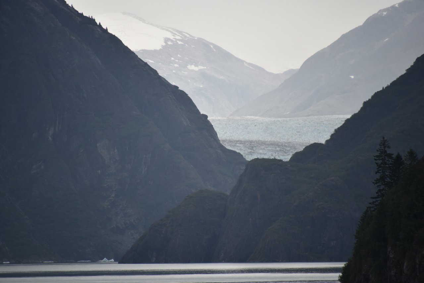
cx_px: 212
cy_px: 142
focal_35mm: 300
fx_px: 3534
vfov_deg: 4.6
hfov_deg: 6.9
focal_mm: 300
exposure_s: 1/640
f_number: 5.6
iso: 560
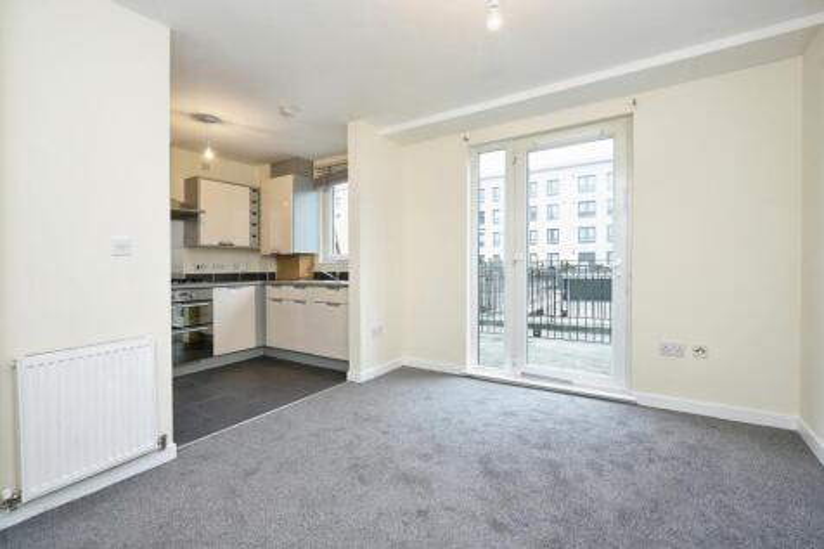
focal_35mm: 16
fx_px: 366
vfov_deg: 73.7
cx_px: 412
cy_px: 274
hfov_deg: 96.8
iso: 200
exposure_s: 1/15
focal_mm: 16
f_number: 7.1
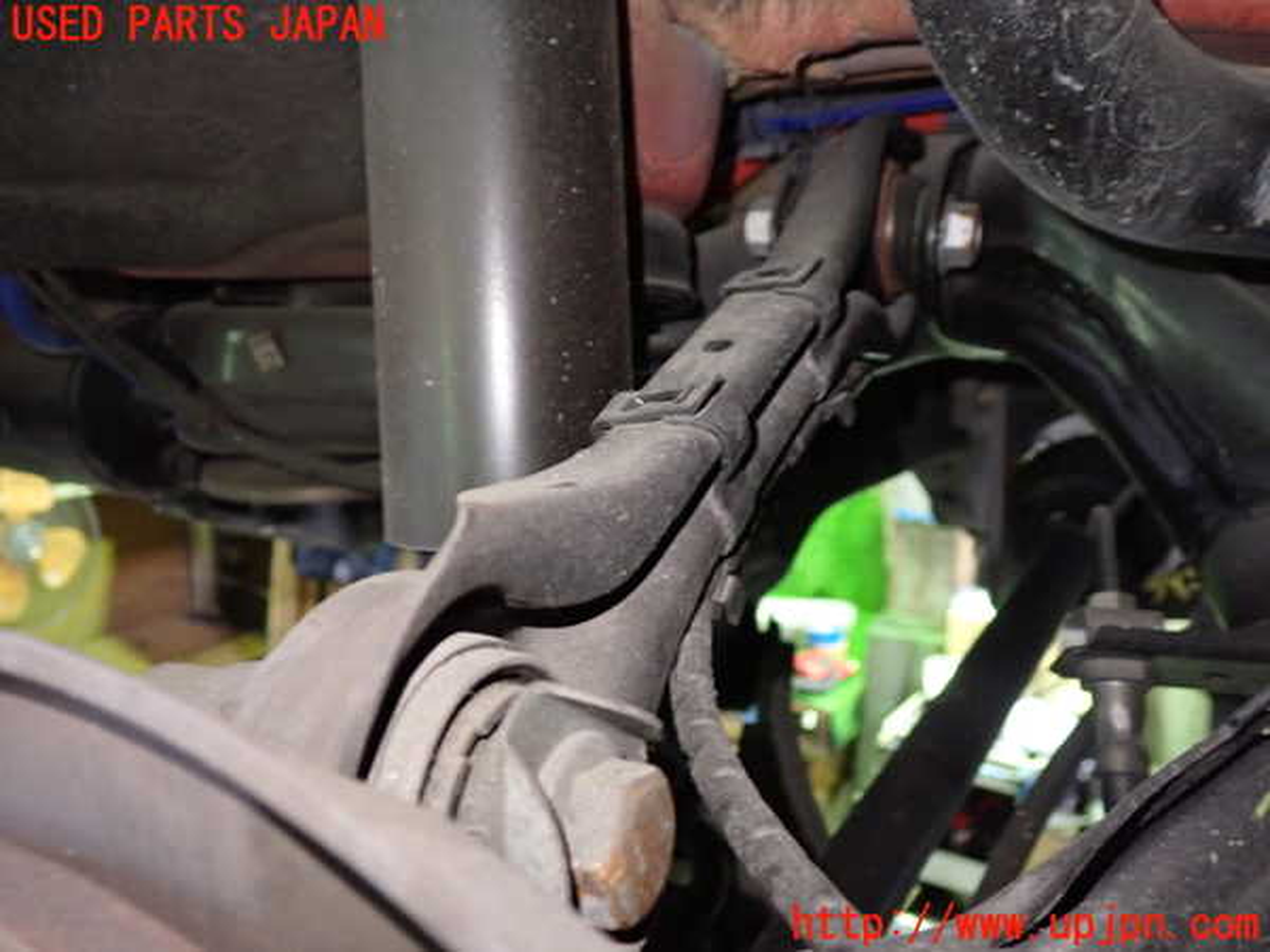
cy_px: 476
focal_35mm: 30
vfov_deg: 46.8
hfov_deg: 60.0
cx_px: 635
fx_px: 1101
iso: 800
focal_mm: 5.4
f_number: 2.3
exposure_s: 1/20
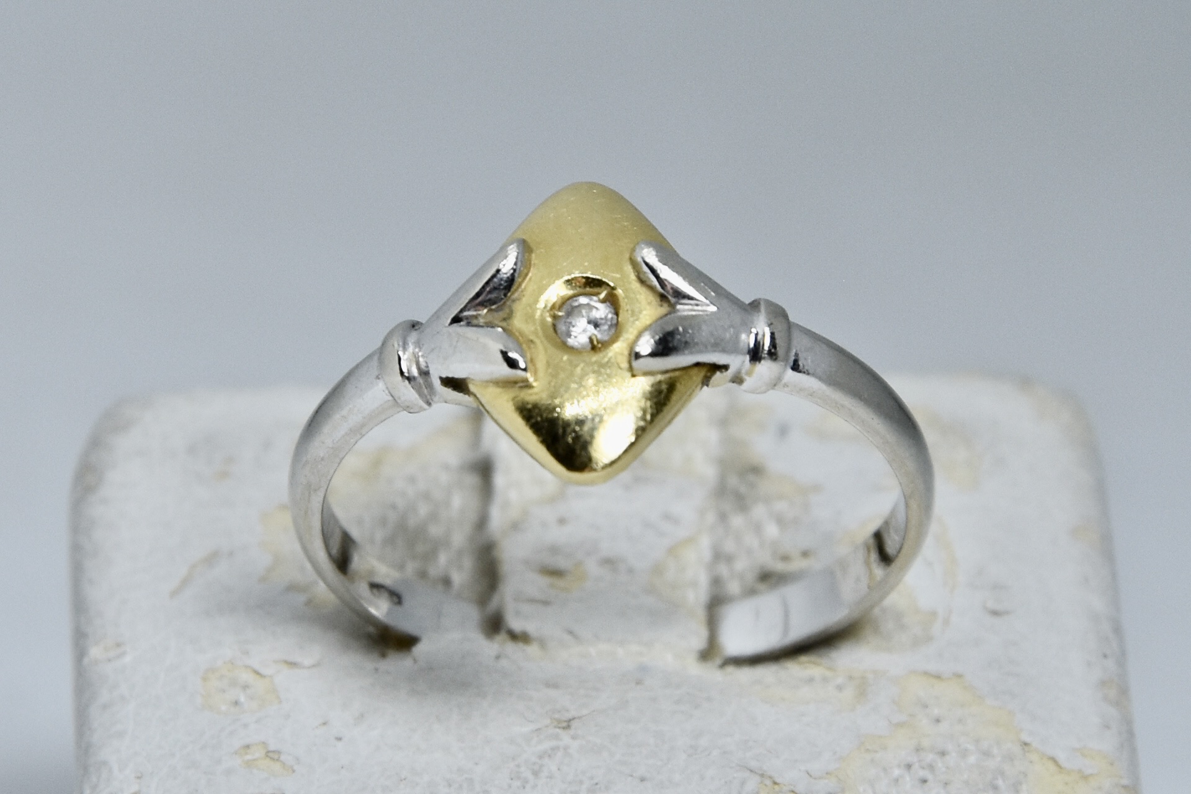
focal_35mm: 158
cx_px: 596
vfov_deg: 8.7
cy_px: 397
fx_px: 5210
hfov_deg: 13.0
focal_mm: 105
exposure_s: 1/250
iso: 250
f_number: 8
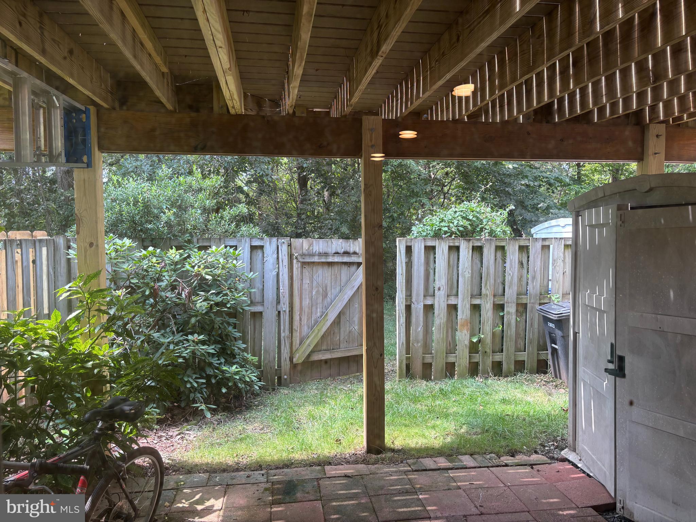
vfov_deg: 53.1
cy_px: 261
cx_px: 348
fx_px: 523
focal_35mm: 26
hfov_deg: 67.3
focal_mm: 5.96
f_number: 1.6
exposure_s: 1/120
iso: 40
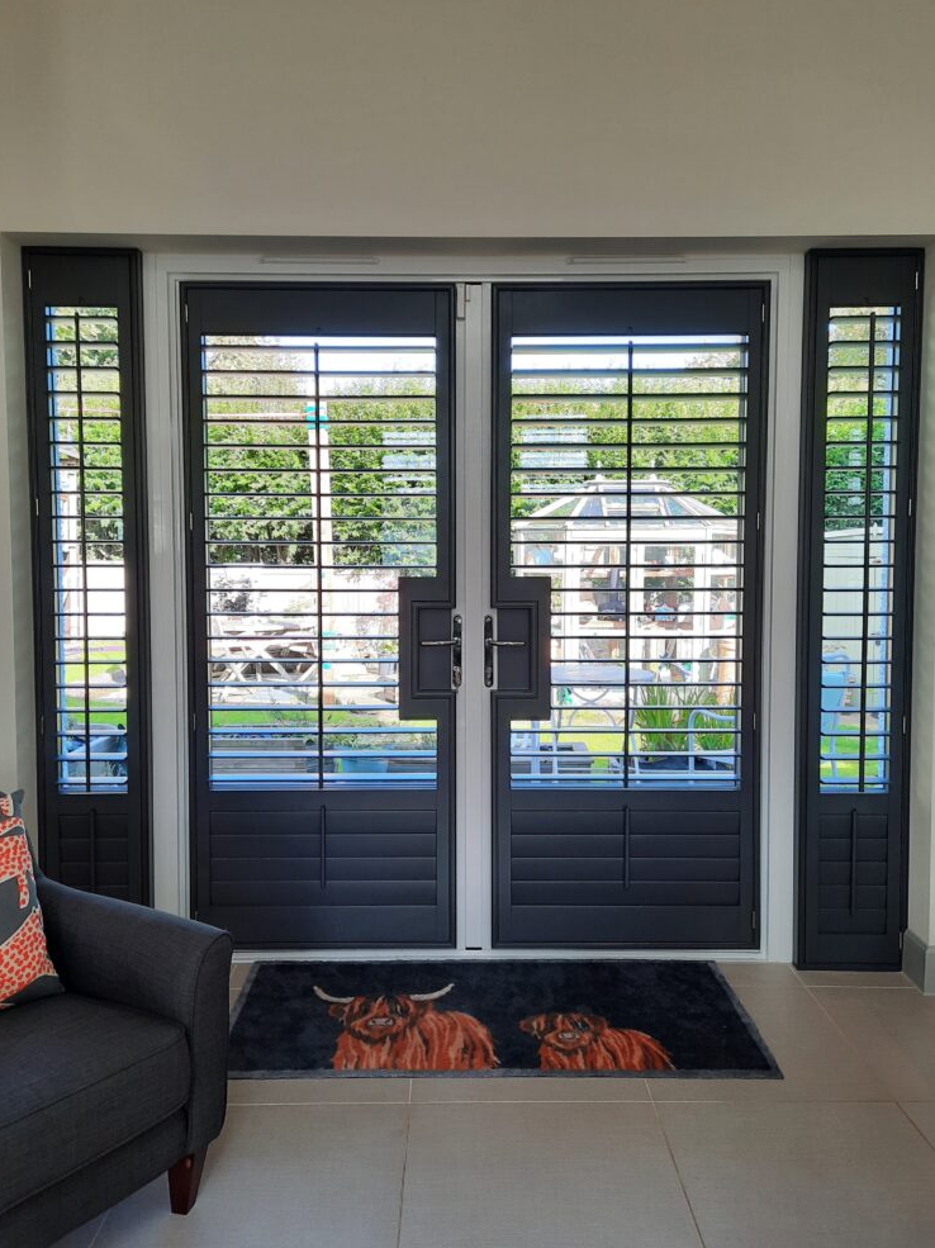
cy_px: 621
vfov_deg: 67.3
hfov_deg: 53.0
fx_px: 937
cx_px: 473
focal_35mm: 26
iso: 32
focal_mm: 4.6
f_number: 2
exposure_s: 1/50
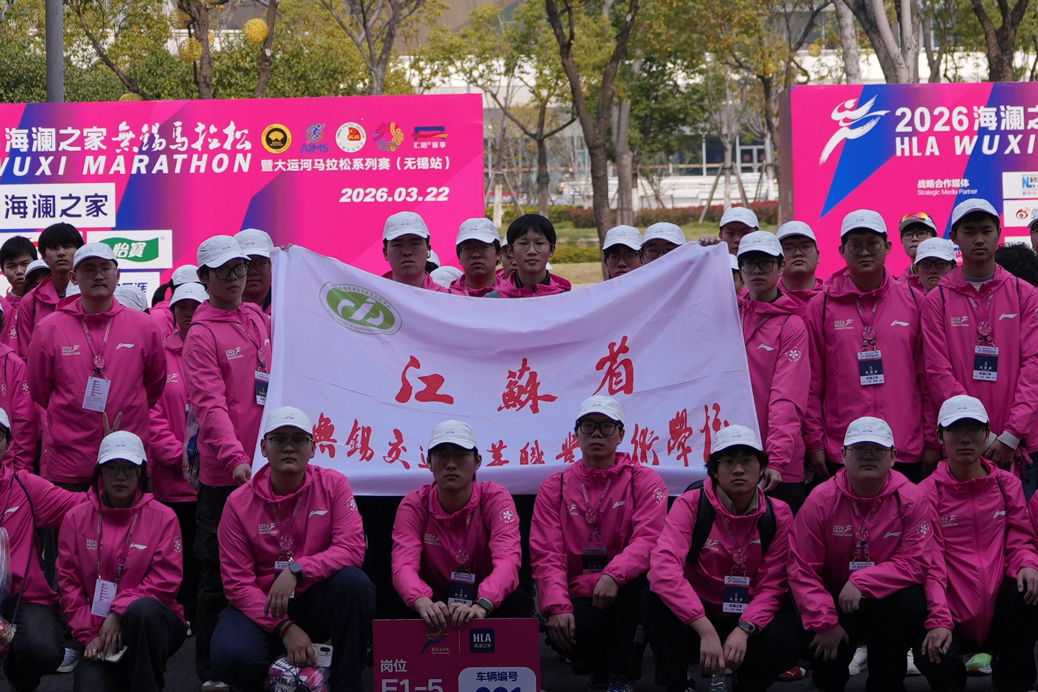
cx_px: 475
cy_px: -69
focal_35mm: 121
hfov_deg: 17.0
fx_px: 3482
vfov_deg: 11.2
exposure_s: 1/2500
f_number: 2.8
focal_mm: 34.8
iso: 100
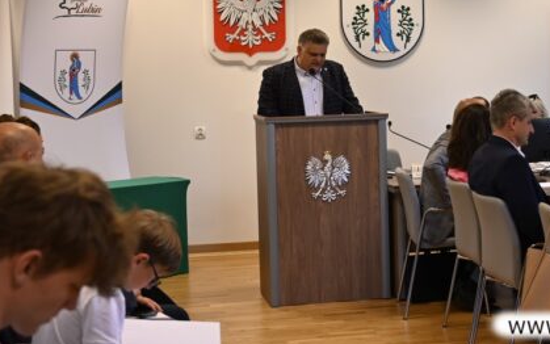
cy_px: 109
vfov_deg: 18.5
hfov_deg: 29.3
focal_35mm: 70
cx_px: 341
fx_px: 1049
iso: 400
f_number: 2.8
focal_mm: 32
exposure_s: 1/160
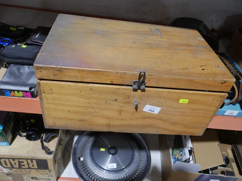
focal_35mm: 28
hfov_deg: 63.4
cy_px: 90
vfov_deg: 49.7
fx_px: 196
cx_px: 121
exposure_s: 1/60
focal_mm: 14
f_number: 5.6
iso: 1250
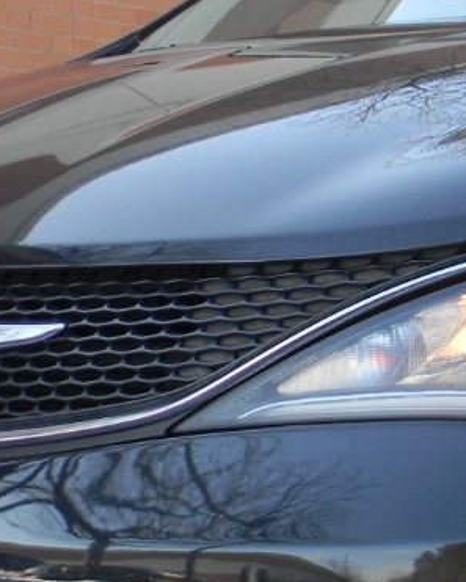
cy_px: 293
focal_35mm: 106
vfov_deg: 18.1
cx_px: 458
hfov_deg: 14.3
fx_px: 1827
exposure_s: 1/102
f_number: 3.5
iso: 80
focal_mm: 5
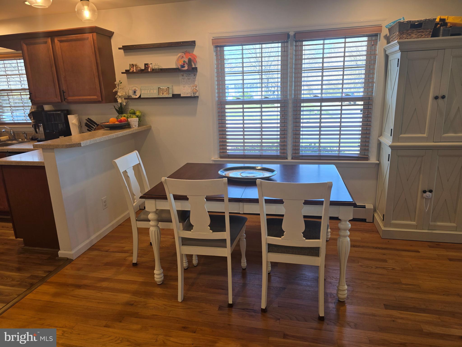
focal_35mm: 23
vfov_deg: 58.9
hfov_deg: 73.9
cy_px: 174
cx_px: 231
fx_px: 307
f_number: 1.7
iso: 40
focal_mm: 6.3
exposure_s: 1/120
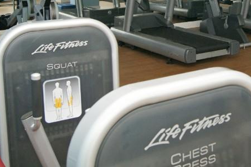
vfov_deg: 21.4
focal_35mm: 61
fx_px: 425
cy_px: -6
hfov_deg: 31.9
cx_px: 205
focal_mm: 18
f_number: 5.6
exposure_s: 1/60
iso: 400
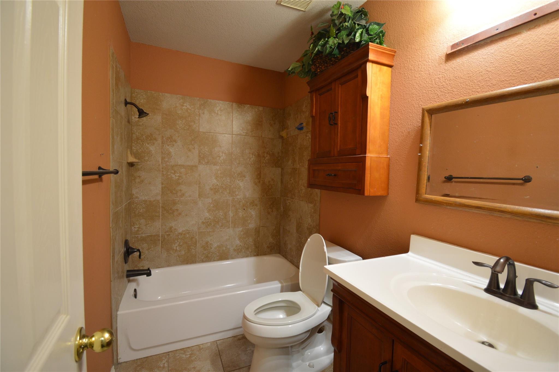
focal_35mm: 15
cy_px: 186
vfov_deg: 77.2
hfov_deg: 100.4
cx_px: 280
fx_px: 233
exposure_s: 1/20
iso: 400
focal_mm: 10
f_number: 4.5
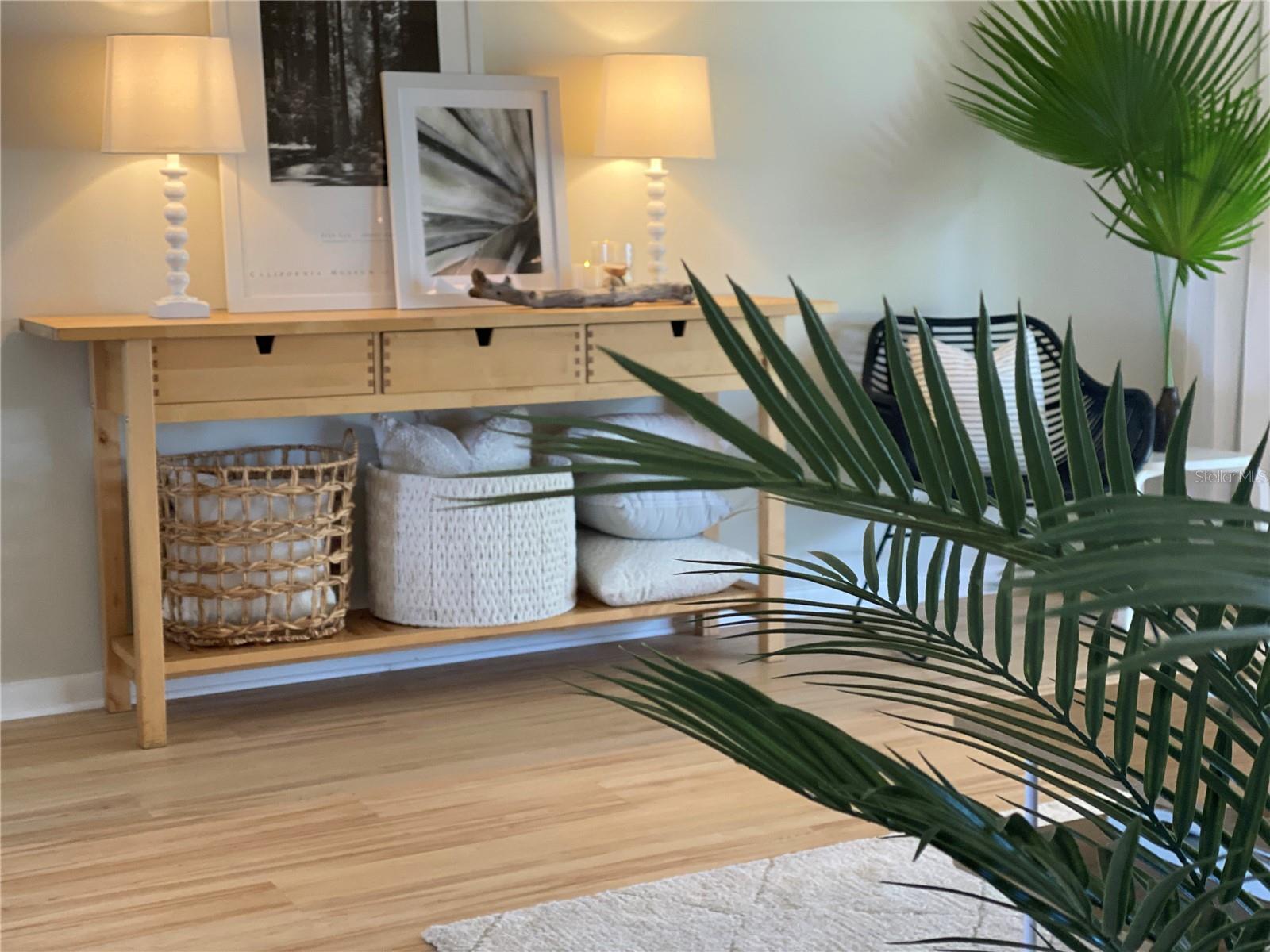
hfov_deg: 36.8
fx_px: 1908
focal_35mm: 52
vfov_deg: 28.0
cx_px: 635
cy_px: 476
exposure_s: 1/60
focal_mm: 6
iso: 125
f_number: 2
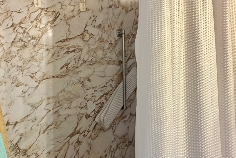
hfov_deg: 63.3
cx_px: 101
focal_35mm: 29
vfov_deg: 44.9
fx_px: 190
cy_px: 72
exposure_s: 1/60
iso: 320
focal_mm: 2.22
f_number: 2.2
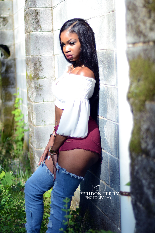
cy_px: 122
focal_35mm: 79
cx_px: 74
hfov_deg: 17.3
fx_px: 510
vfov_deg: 25.7
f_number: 1.8
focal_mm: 50
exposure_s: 1/1600
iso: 100
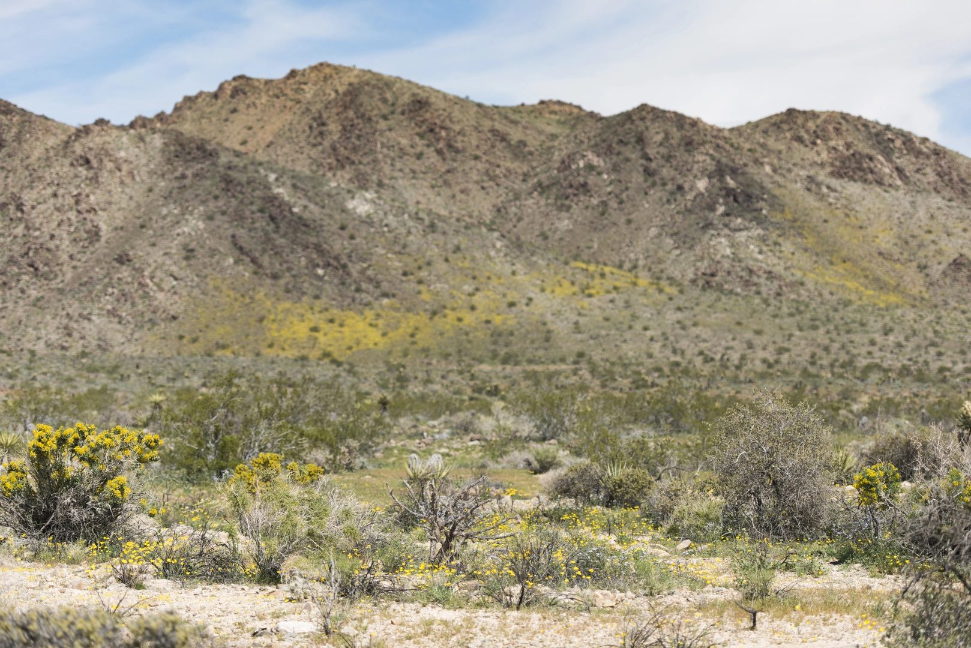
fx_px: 2752
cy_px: 324
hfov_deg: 20.0
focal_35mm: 102
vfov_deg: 13.4
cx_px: 486
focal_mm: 102
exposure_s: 1/5000
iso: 200
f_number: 2.8
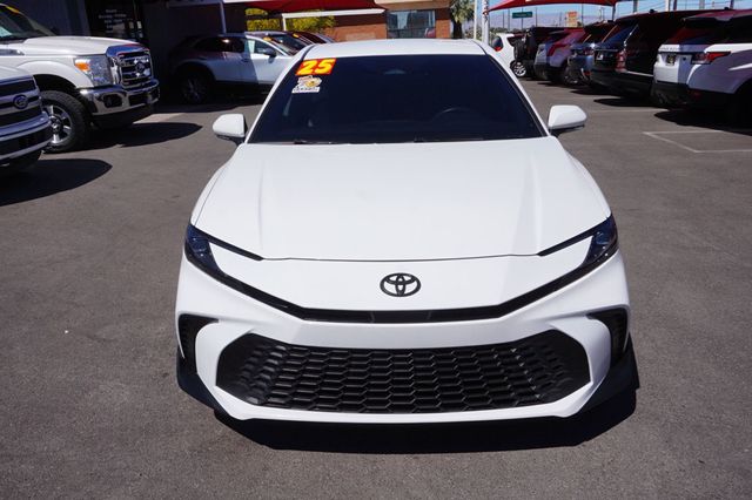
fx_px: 626
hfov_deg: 62.0
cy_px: 250
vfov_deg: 43.6
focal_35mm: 30
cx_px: 376
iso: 100
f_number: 14
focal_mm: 20
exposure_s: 1/250
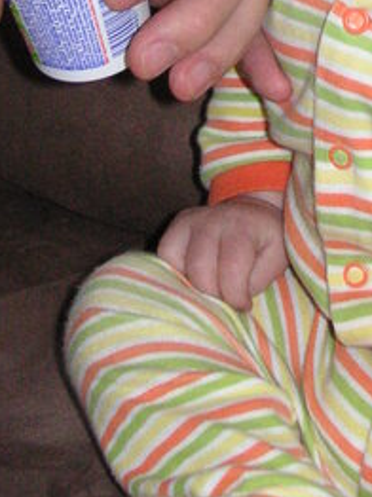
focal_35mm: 113
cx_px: 366
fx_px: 1622
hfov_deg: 12.9
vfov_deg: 16.7
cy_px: -93
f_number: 2.8
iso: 160
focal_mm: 6.1
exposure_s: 1/45
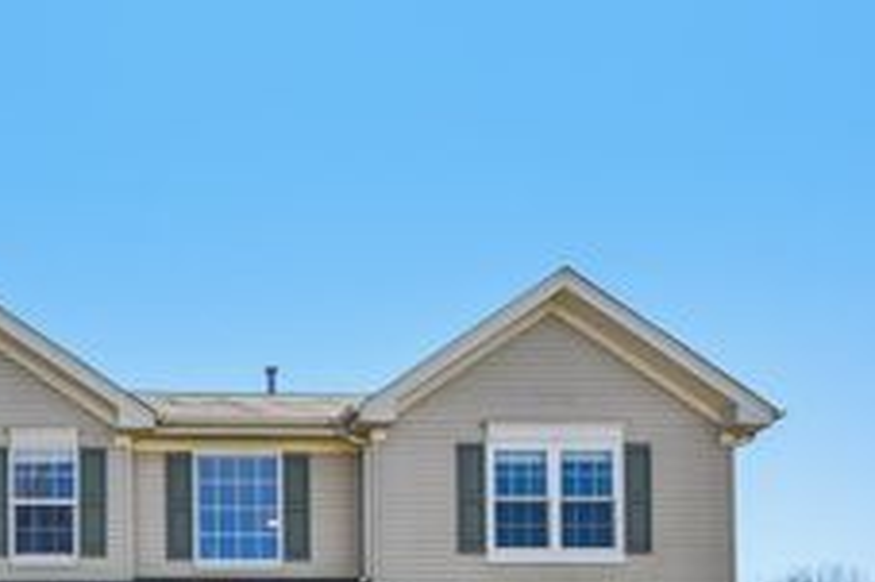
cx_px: 23
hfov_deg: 48.4
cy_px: 576
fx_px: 801
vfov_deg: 36.1
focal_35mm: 33
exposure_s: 1/1000
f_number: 8
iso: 500
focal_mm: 10
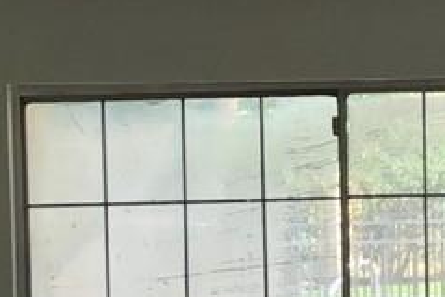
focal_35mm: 194
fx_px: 2398
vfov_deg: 7.1
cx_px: 439
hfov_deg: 10.5
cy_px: 243
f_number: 1.8
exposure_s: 1/120
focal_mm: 4
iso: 64
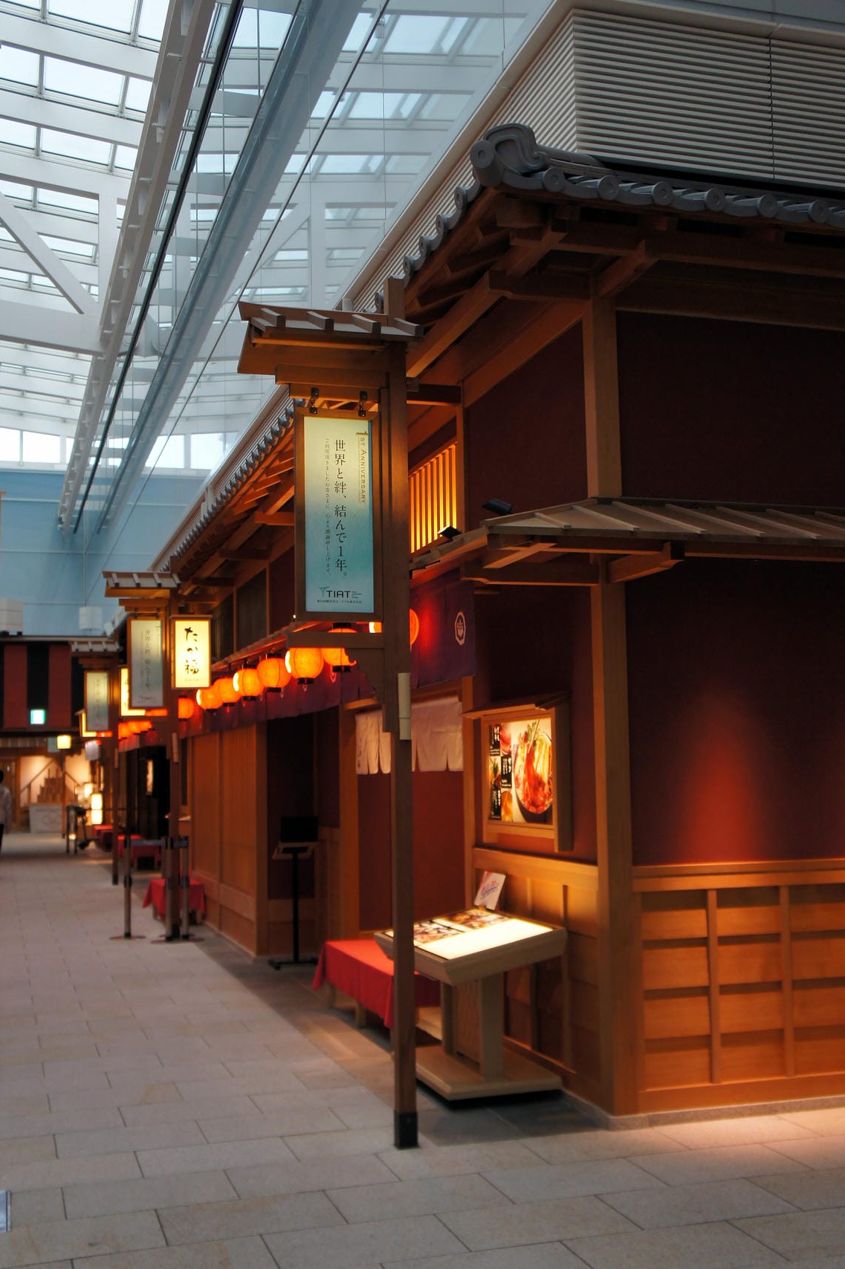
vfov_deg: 50.7
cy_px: 647
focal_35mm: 38
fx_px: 1339
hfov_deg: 35.0
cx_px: 438
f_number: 4
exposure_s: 1/40
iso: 400
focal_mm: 24
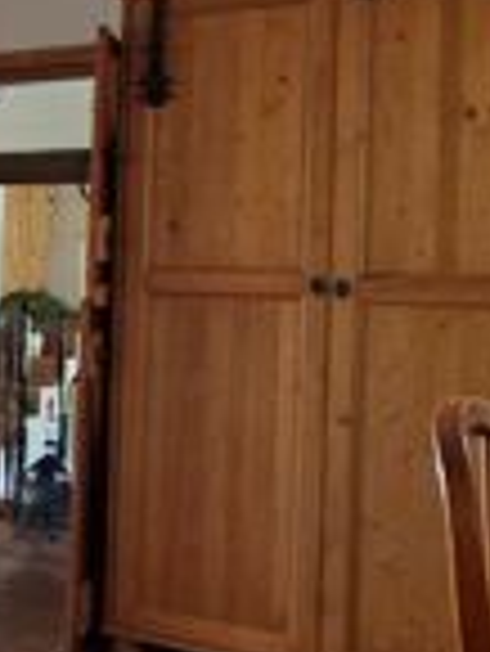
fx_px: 1187
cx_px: -632
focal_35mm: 63
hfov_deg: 15.4
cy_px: 292
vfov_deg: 30.7
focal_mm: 2.2
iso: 400
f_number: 2.2
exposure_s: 1/50
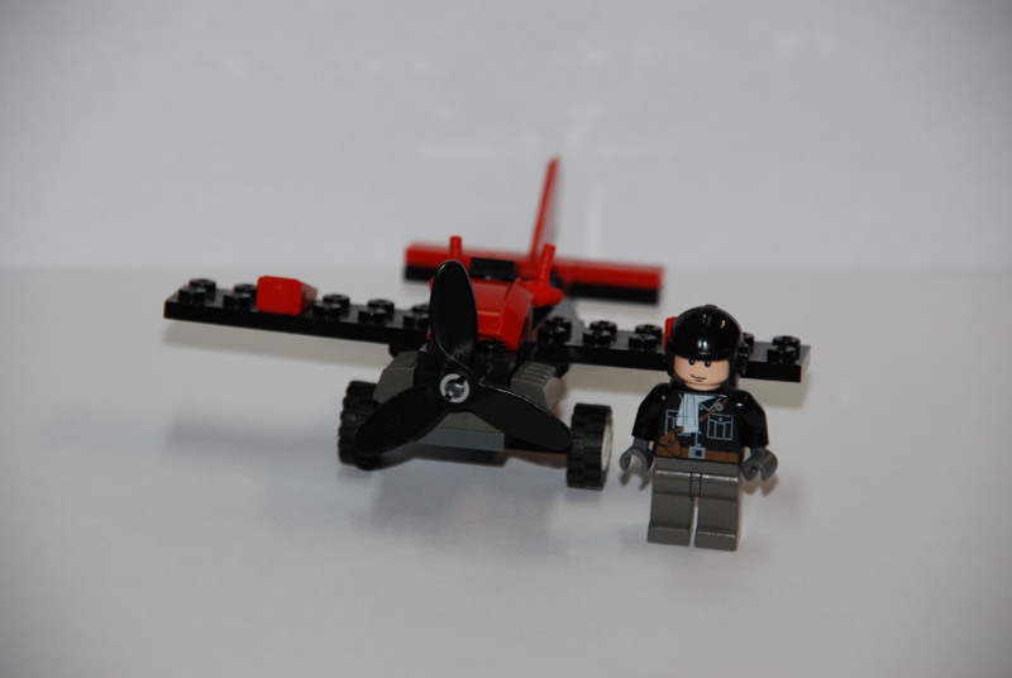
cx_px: 506
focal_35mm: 300
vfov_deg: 4.6
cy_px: 339
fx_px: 8446
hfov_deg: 6.9
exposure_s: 1/60
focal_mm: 200
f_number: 6.3
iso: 400
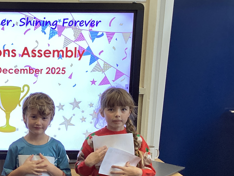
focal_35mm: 67
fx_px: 453
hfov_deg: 27.5
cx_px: 9
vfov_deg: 21.8
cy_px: 124
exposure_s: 1/60
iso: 80
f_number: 2.4
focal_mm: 3.3
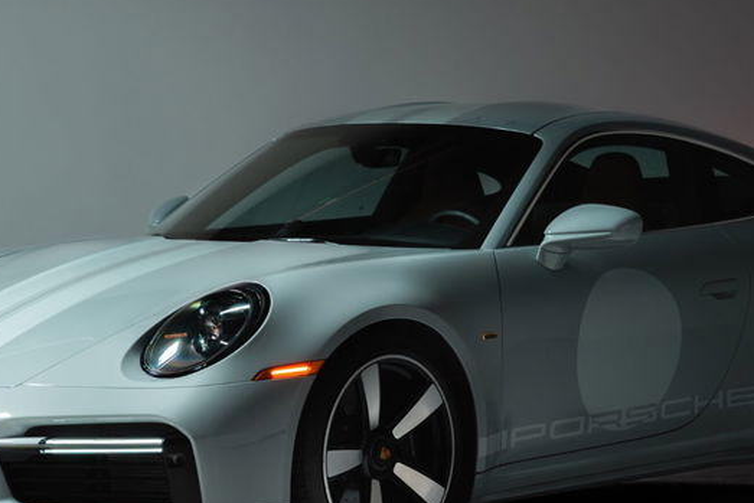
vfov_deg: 10.0
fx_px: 2870
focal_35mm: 137
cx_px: 371
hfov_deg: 15.0
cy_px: 366
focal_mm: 70
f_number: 6.3
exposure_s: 1/4
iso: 400
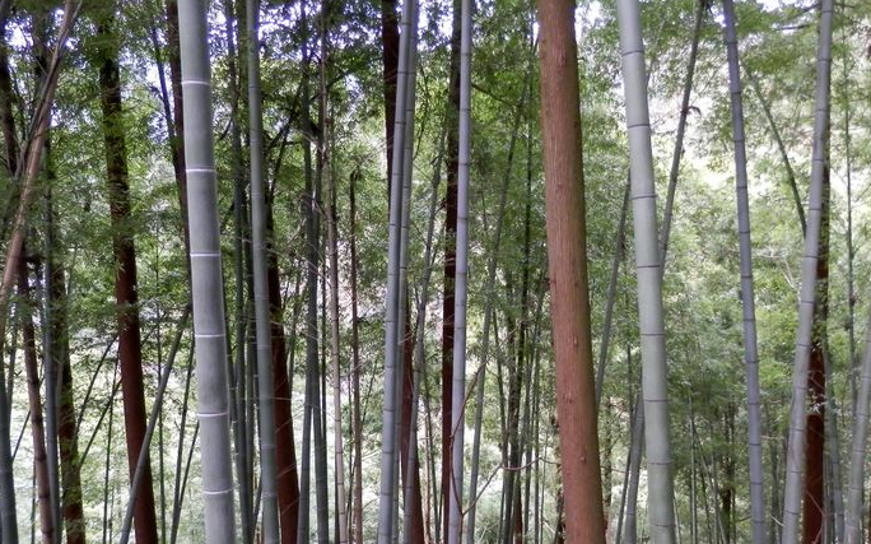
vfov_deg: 40.6
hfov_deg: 61.1
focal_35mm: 31
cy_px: 276
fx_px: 736
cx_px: 475
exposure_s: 1/30
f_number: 3
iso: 200
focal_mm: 4.5
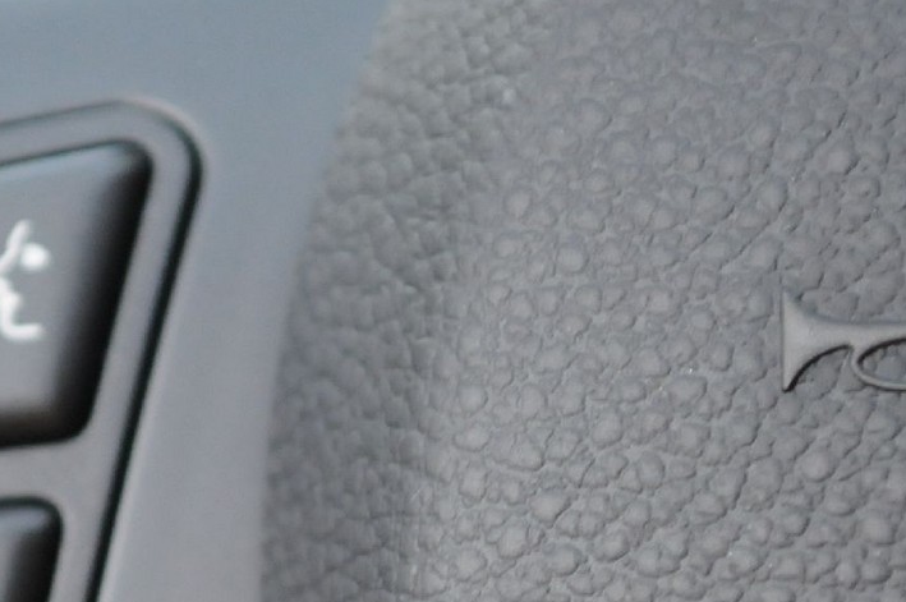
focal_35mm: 291
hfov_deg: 7.1
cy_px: 527
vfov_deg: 4.7
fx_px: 7309
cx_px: -8
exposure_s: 1/50
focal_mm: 55
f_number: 5.6
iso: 1000
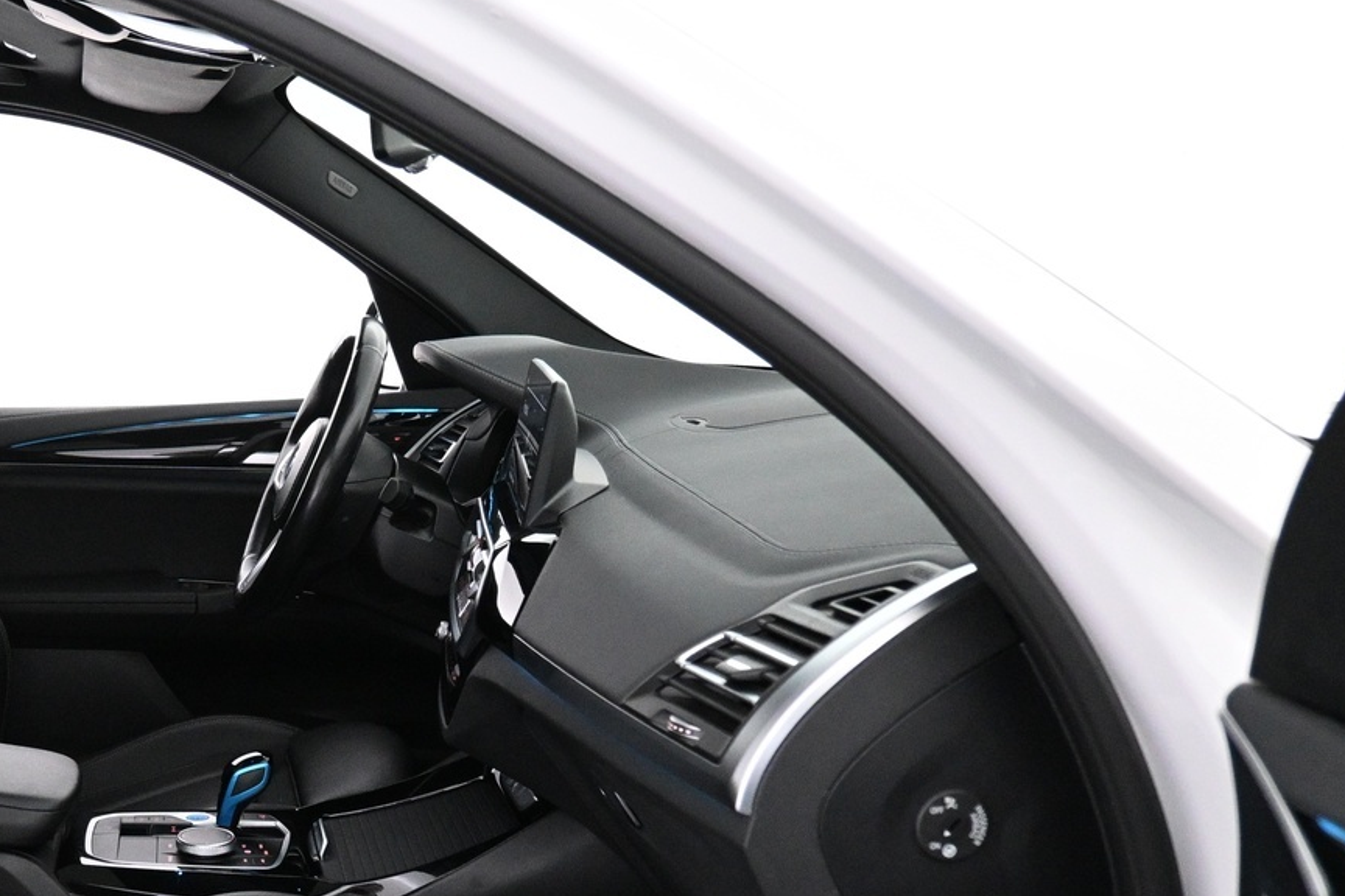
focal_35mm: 45
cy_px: 730
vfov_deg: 29.1
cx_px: 237
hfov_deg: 41.4
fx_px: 1681
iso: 3200
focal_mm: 16
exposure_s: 1/60
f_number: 3.5
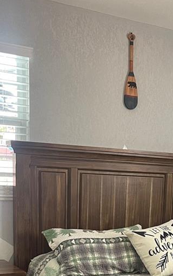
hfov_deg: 19.7
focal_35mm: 65
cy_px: 278
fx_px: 490
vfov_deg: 29.4
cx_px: 149
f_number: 1.6
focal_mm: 5.1
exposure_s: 1/60
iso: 320
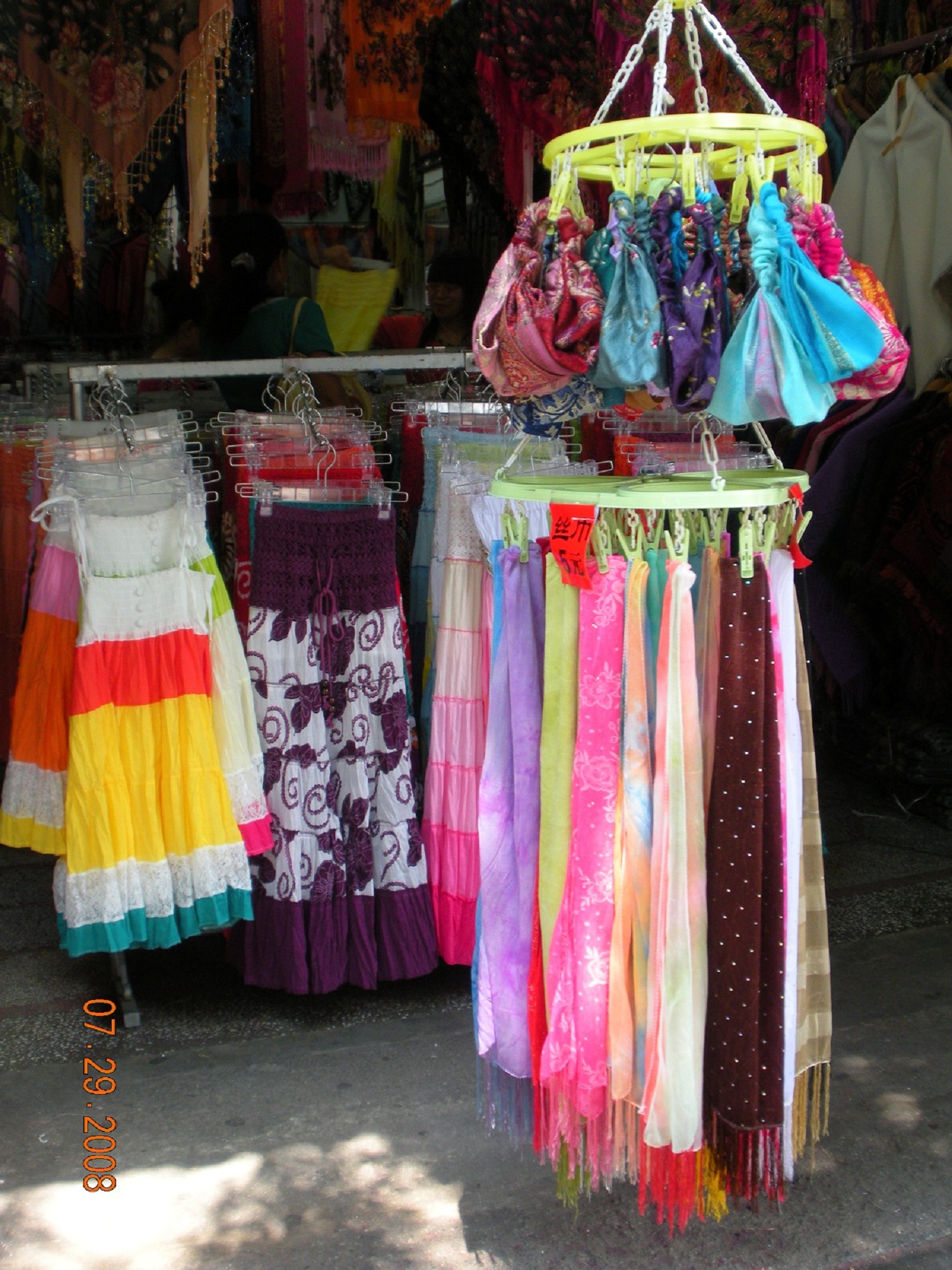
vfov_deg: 42.9
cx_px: 476
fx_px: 1613
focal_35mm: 44
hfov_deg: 32.9
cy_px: 635
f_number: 4
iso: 122
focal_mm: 7.7
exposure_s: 1/51
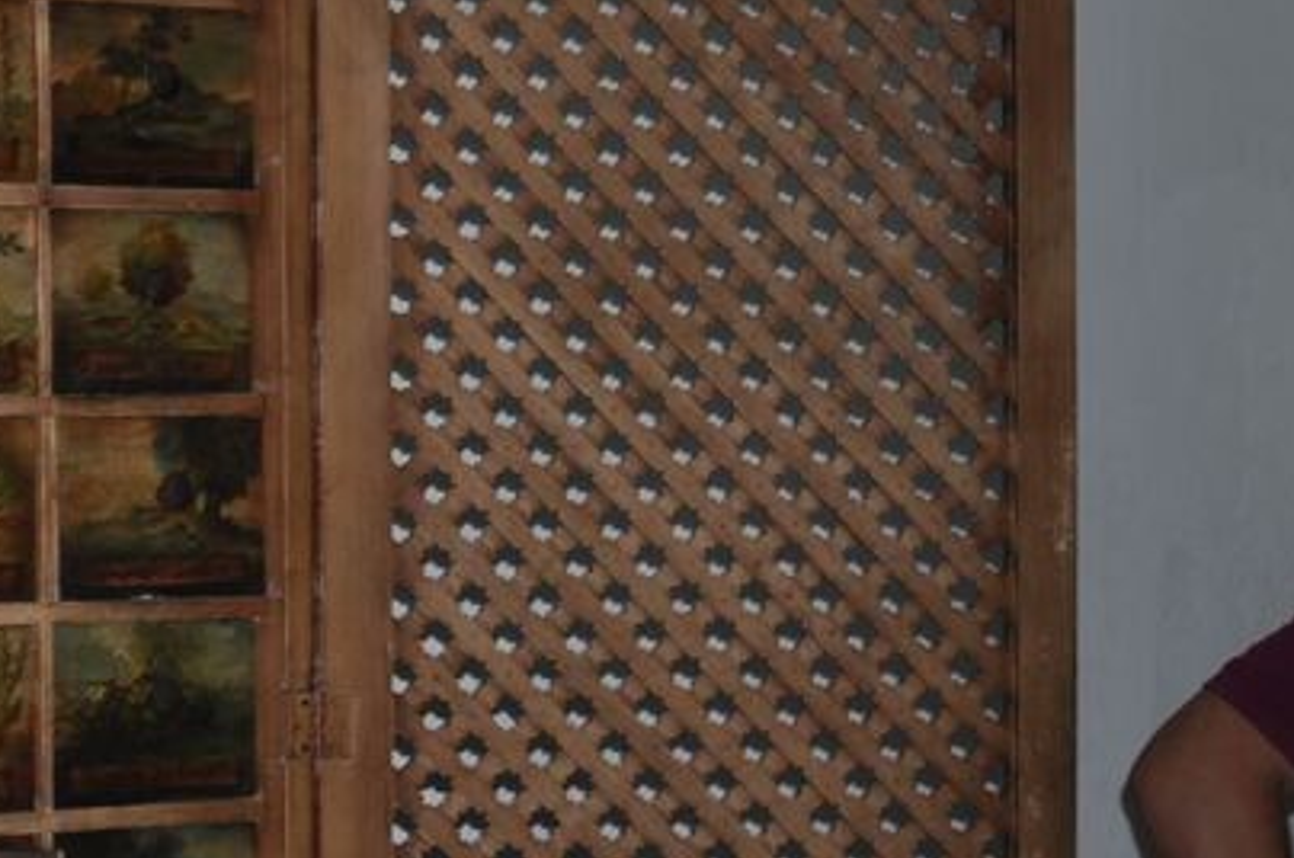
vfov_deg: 14.3
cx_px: -637
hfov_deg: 18.9
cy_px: 554
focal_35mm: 95
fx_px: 3409
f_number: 2.8
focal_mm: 20
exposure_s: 1/200
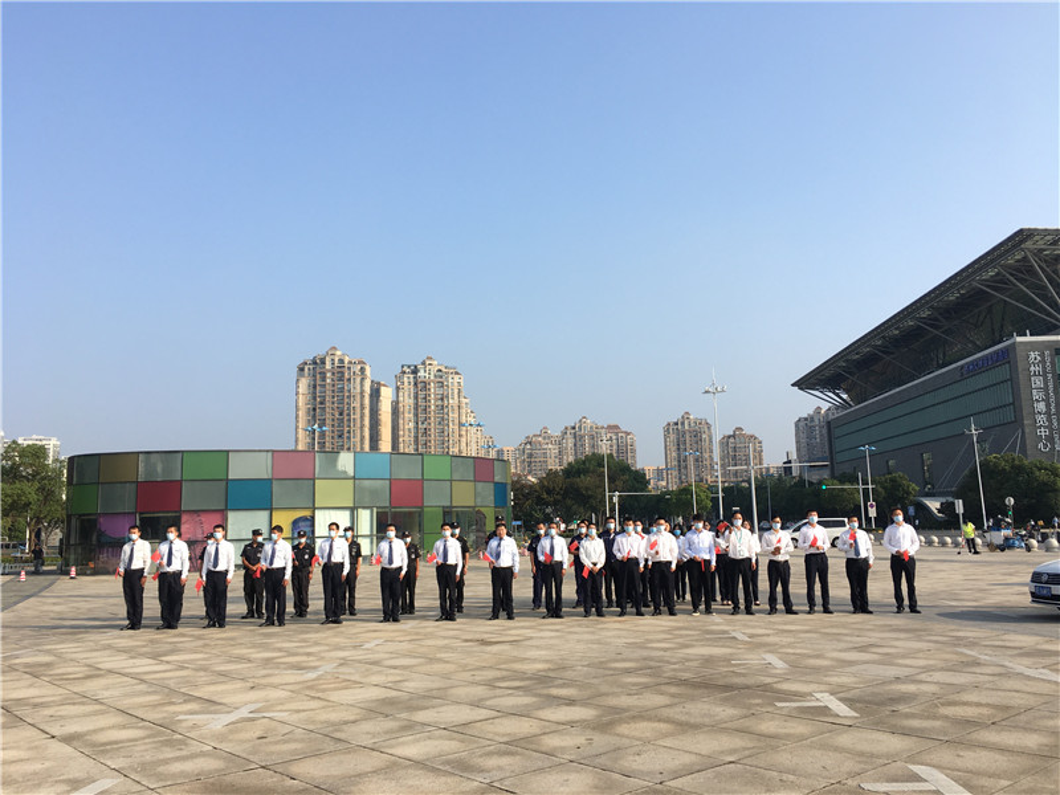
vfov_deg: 48.2
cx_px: 530
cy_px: 398
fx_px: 888
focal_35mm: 29
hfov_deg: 61.7
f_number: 2.2
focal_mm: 4.15
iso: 25
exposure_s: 1/974
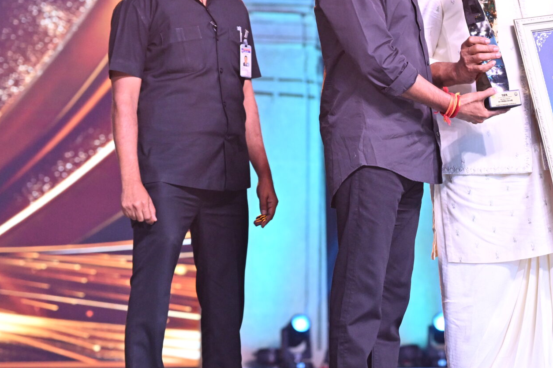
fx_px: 2980
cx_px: 471
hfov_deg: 10.6
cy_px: 133
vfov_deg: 7.1
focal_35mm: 194
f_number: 4
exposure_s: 1/320
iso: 2500
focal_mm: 95
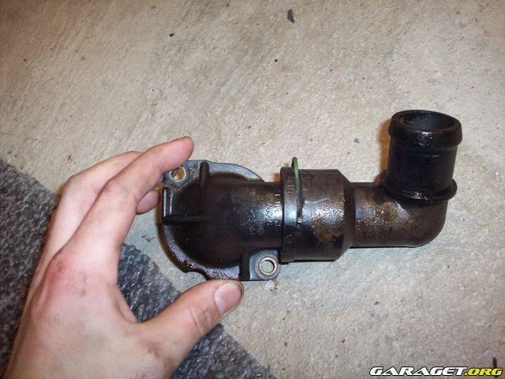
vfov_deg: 38.7
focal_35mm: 37
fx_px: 540
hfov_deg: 50.1
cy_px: 190
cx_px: 252
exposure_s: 1/64
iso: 200
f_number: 2.8
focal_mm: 6.2
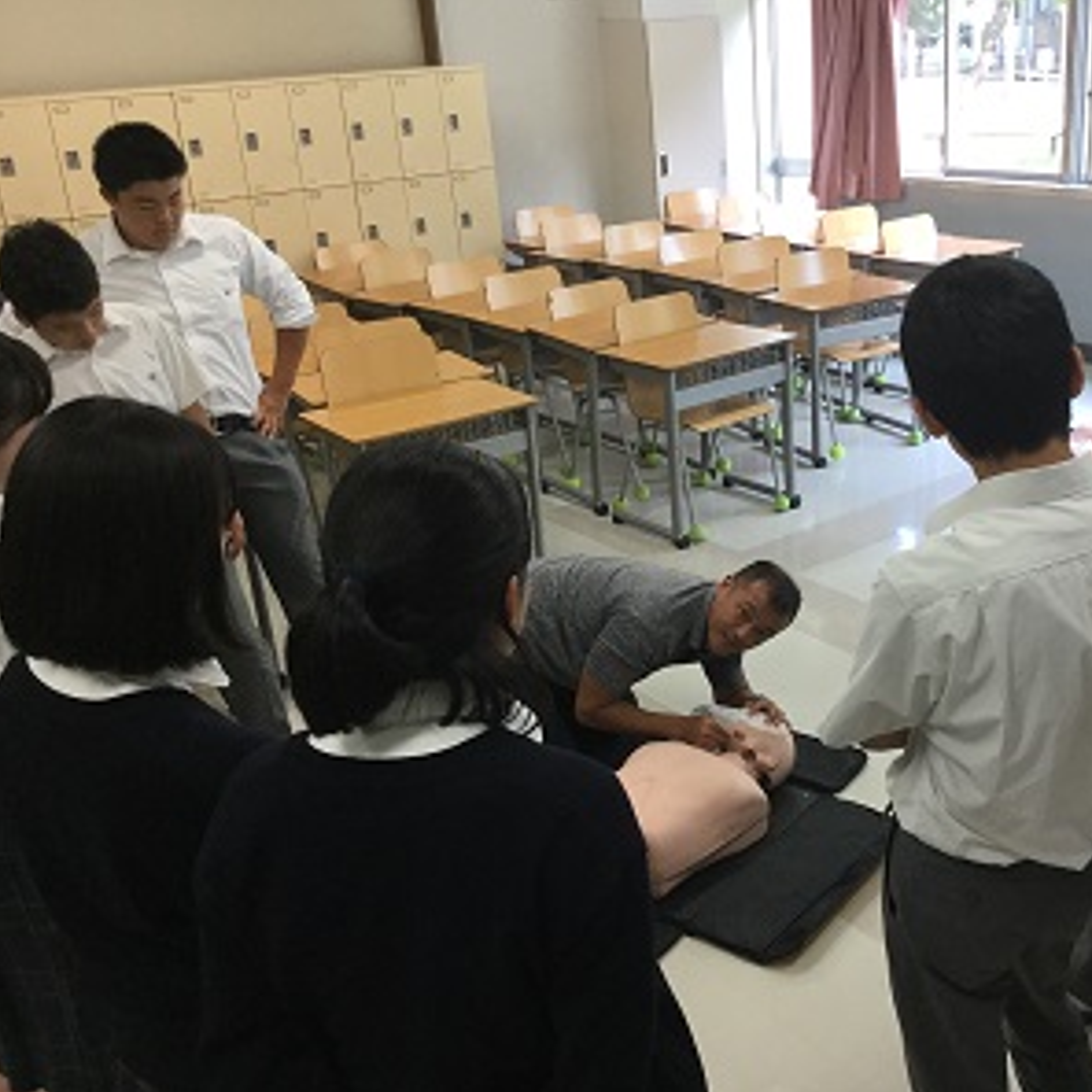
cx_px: 730
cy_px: 546
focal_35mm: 37
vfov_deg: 44.9
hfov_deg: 44.3
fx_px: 1321
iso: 32
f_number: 2.4
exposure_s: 1/30
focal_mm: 3.3
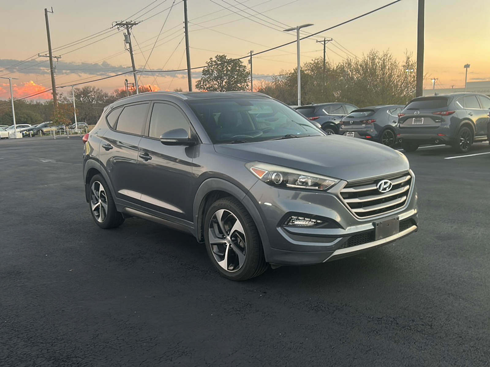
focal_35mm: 27
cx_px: 245
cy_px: 184
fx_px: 382
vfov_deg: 51.4
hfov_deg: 65.3
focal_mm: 5.7
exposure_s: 1/60
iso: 80
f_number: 1.5
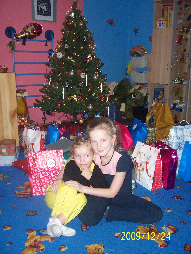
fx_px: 250
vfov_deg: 54.0
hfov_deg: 41.8
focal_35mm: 34
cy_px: 127
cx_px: 96
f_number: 2.7
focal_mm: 5.6
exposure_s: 1/60
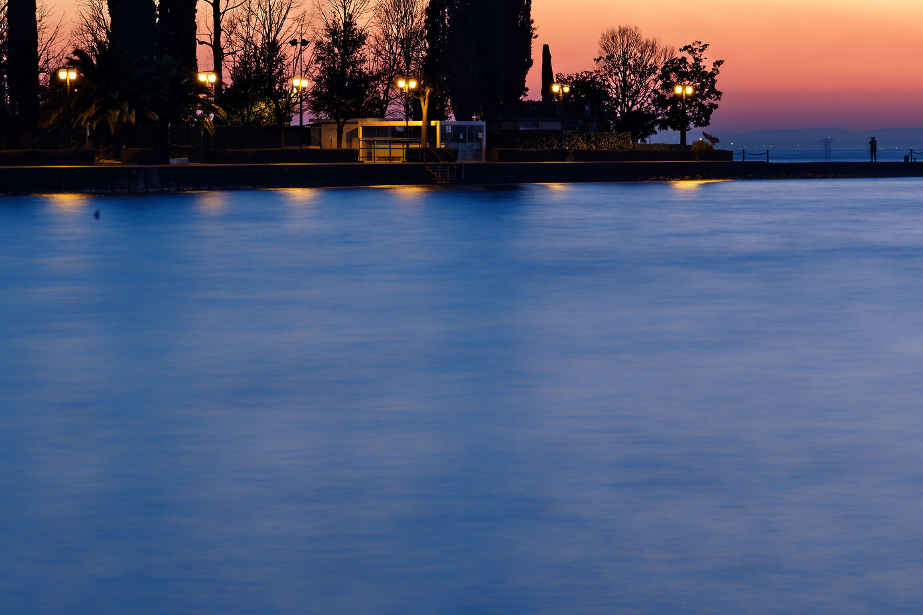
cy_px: 142
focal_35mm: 176
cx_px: 648
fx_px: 4510
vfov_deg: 7.8
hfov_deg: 11.7
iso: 100
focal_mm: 102
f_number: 20
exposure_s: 13
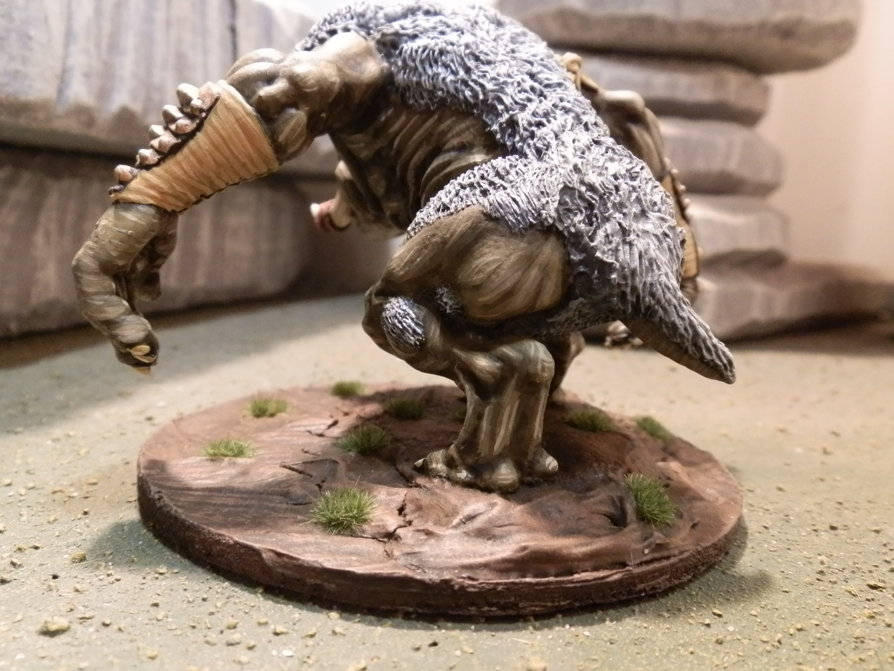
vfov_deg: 48.2
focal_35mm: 29
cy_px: 344
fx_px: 749
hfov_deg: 61.7
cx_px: 443
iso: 400
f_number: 3.1
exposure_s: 1/40
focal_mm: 5
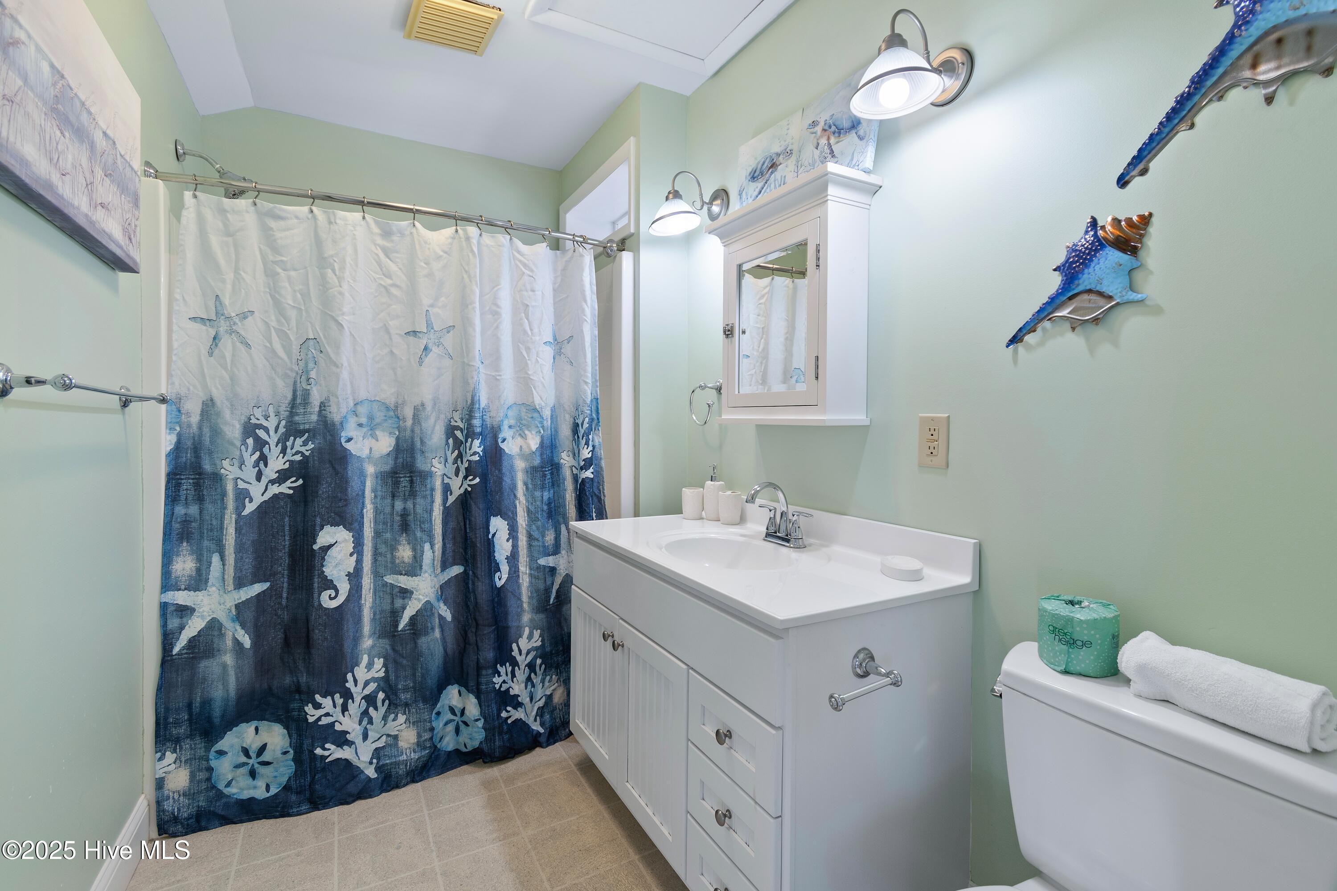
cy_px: 446
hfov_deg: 100.4
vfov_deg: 77.3
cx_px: 668
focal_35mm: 15
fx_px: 557
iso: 100
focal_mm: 10
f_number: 4.5
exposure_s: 1/6
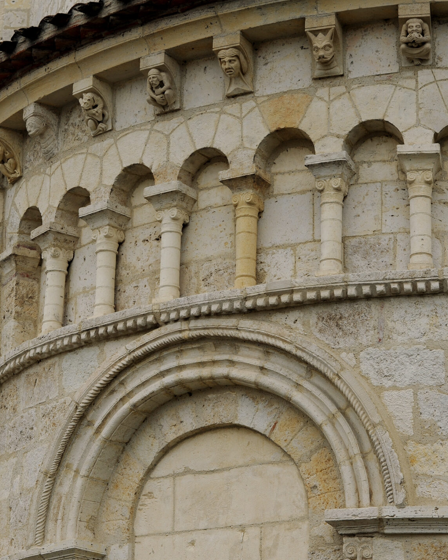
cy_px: 273
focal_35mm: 114
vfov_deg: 16.9
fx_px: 1889
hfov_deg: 13.5
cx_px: 154
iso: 200
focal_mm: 70
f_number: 8
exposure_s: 1/400
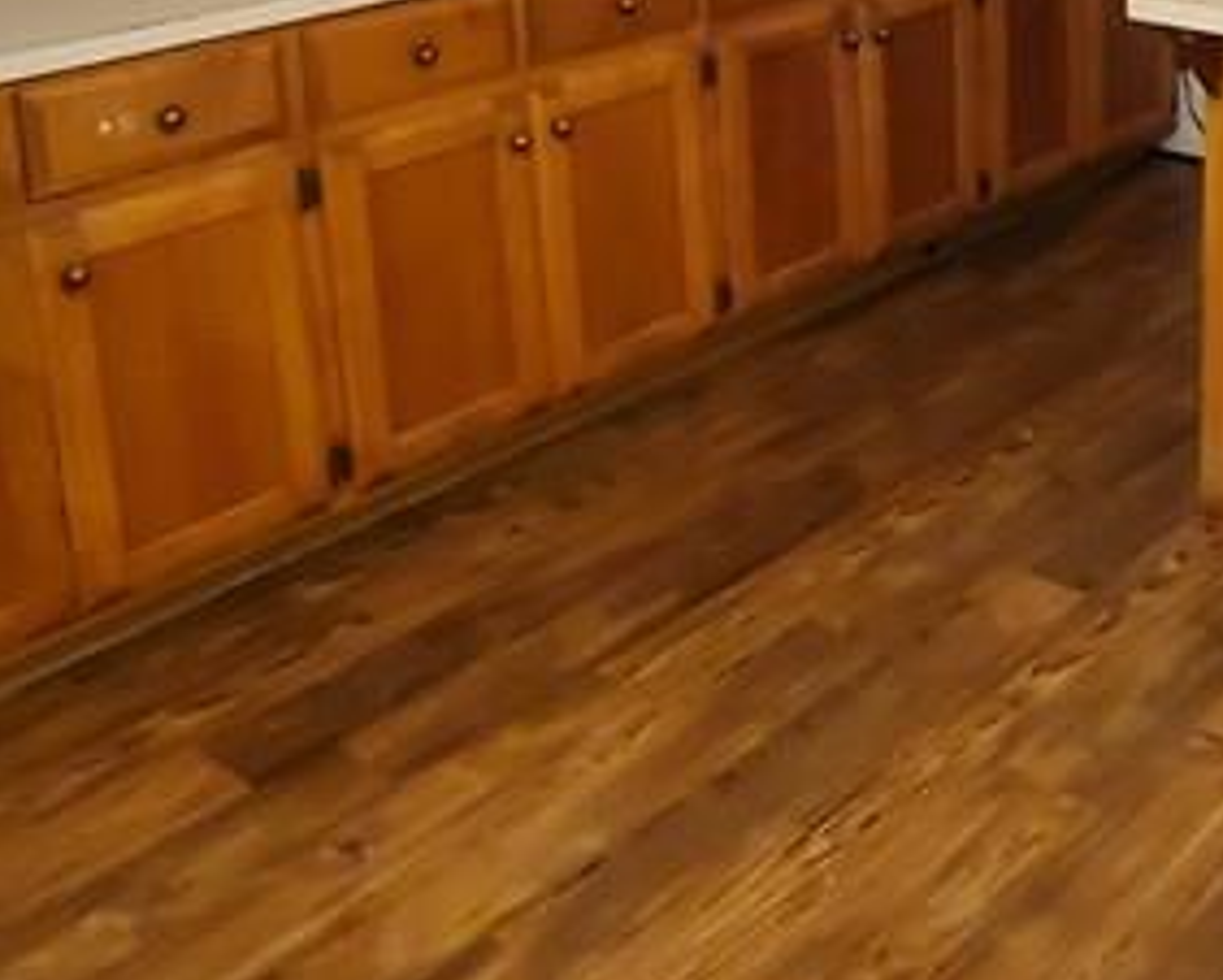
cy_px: -39
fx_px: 1666
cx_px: 1171
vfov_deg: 30.1
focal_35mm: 46
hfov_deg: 36.9
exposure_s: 1/59
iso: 500
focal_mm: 1.8
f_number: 2.2
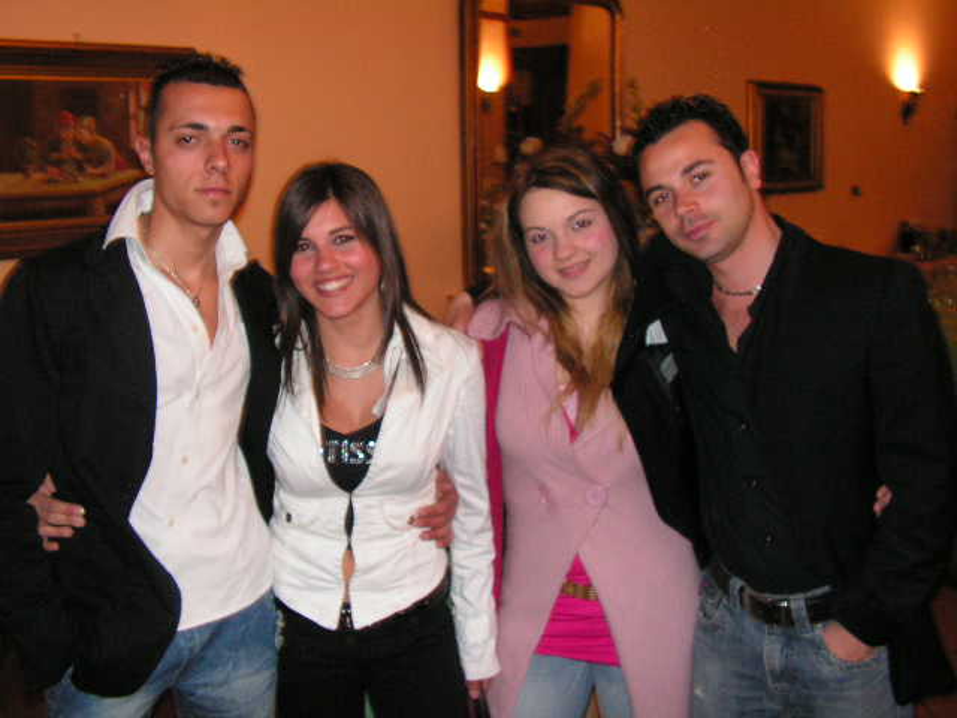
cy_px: 359
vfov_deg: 39.7
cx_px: 478
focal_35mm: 36
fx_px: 995
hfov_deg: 51.4
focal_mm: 6
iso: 200
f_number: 3.2
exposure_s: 1/40
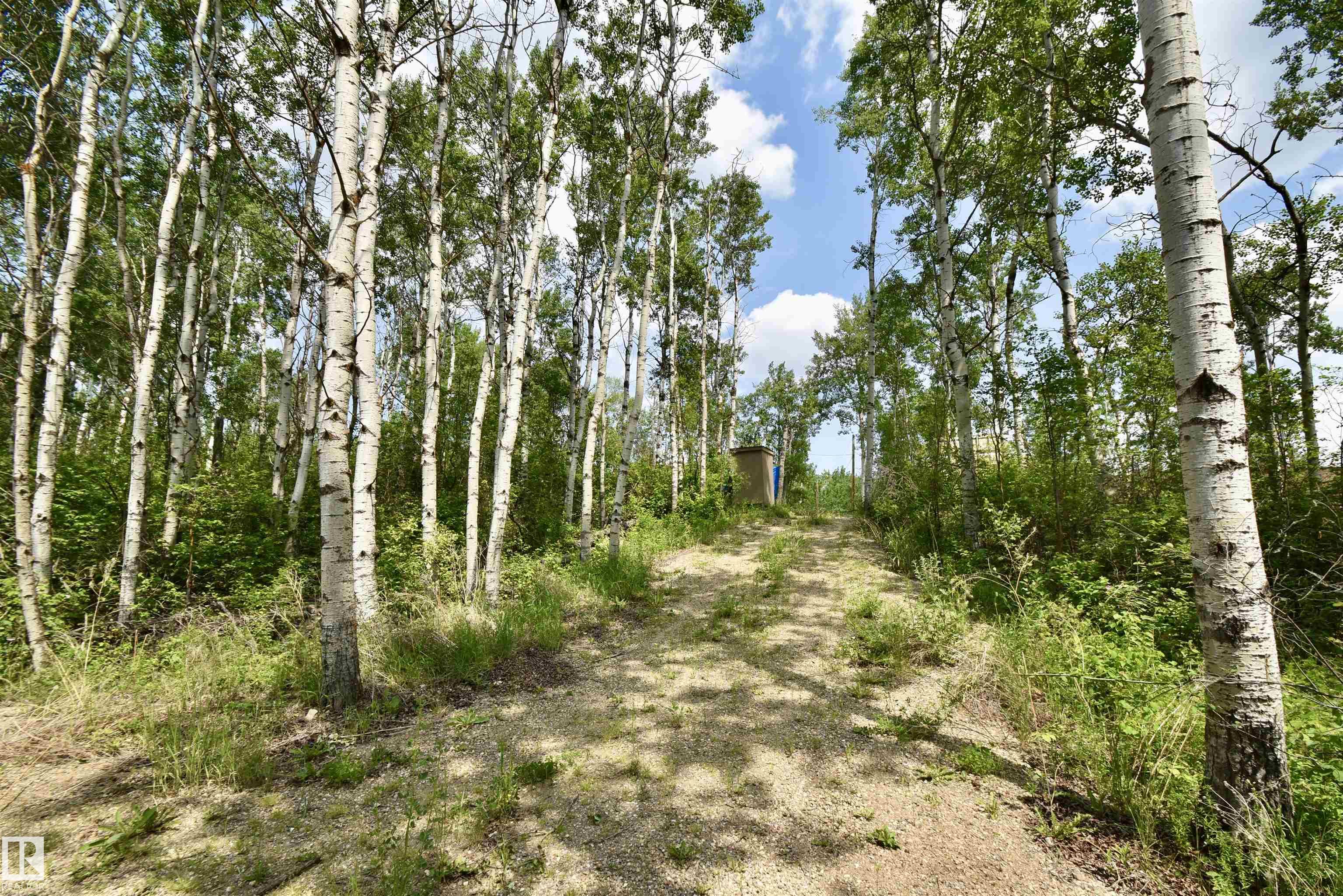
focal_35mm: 15
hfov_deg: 100.4
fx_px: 560
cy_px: 448
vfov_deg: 77.3
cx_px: 672
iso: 200
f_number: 9
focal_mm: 10
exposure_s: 1/320
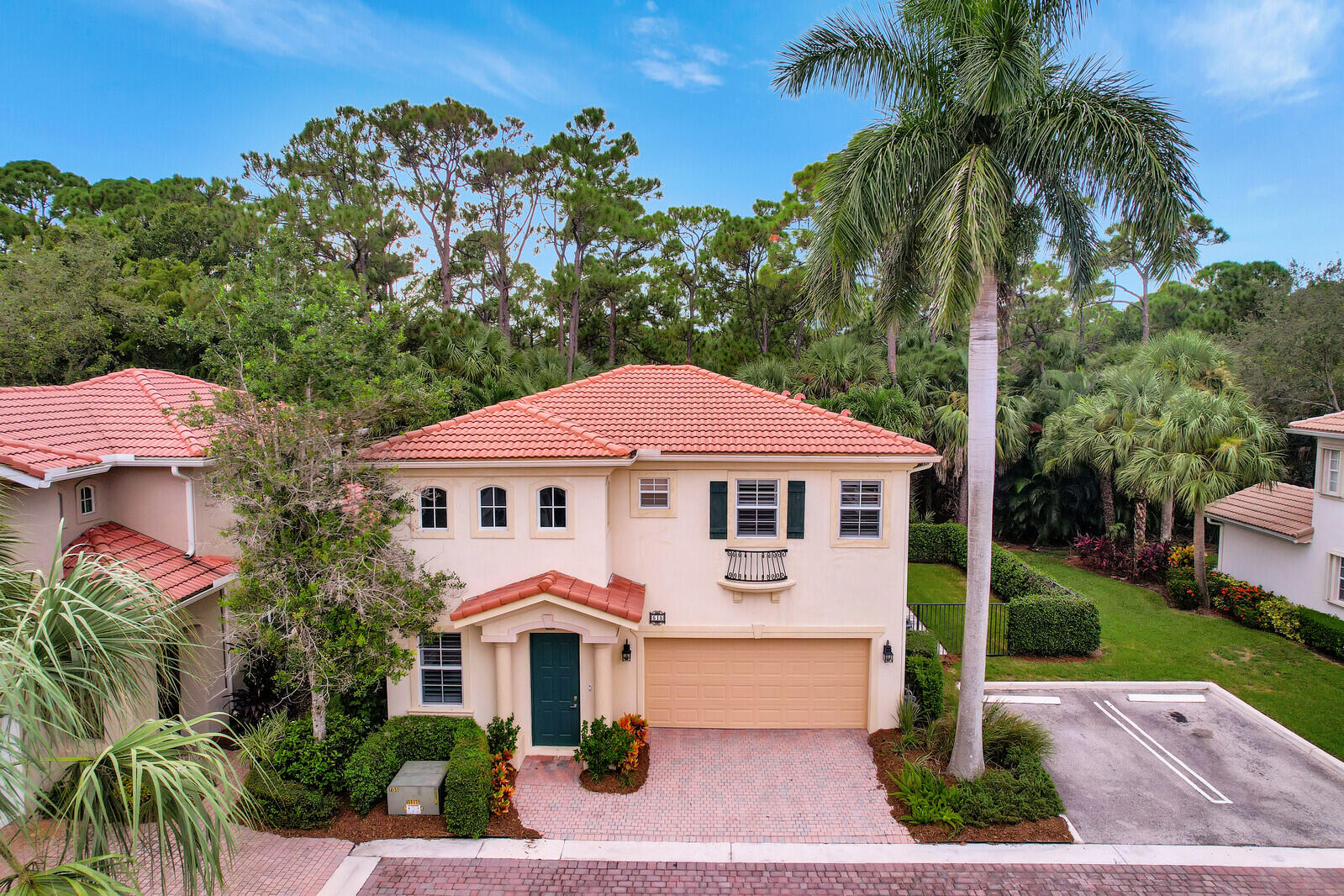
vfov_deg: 57.2
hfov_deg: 78.6
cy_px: 448
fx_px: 821
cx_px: 672
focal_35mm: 22
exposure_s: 1/400
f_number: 2.8
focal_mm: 8.38
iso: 100
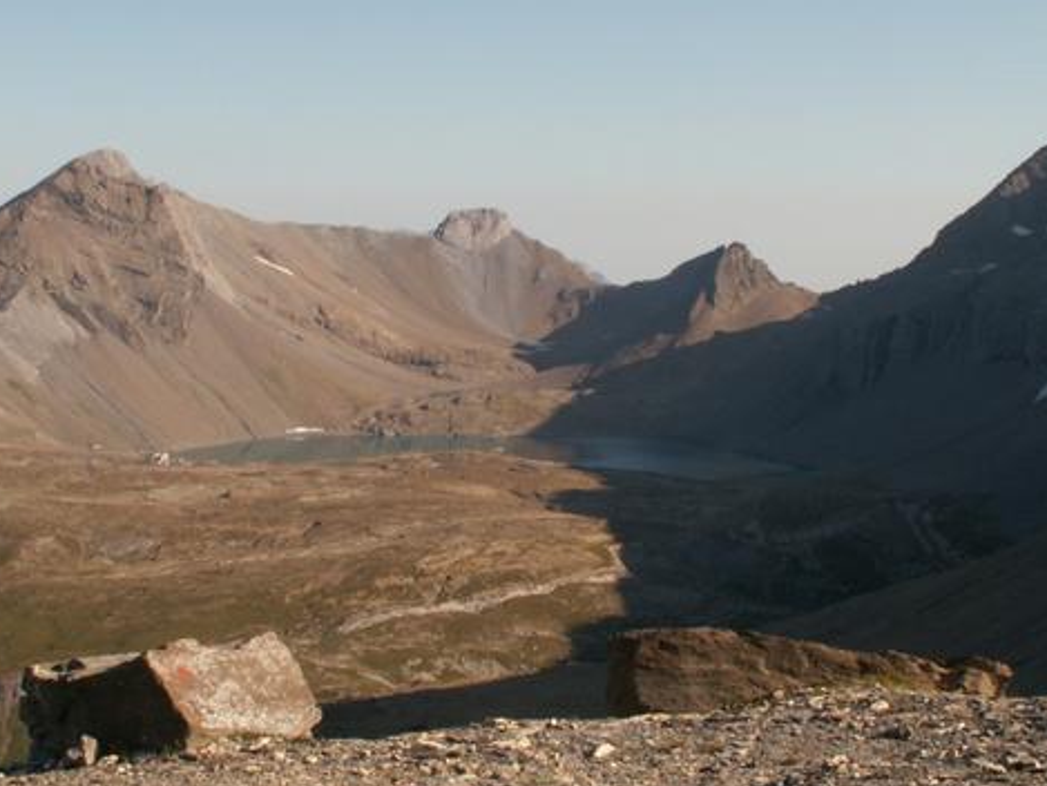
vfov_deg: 24.4
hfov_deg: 32.1
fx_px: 1815
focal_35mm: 60
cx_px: 464
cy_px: 382
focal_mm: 7.23
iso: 50
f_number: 8
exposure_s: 1/125
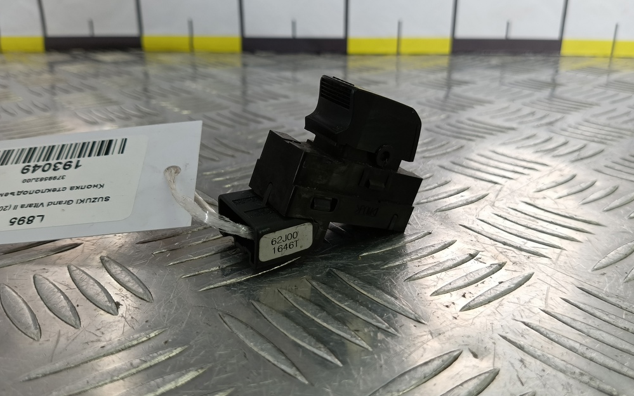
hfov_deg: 72.5
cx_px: 324
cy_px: 201
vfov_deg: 49.3
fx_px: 432
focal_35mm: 25
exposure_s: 1/100
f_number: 1.6
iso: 87
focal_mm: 4.11
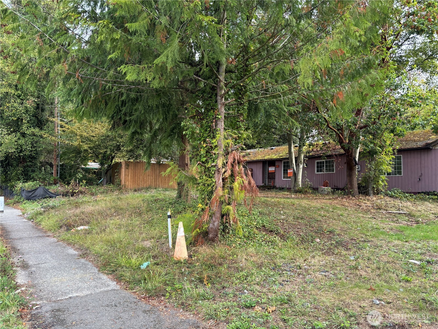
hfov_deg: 67.3
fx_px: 329
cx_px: 219
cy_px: 164
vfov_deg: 53.1
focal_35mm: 26
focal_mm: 5.96
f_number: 1.6
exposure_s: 1/178
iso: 40
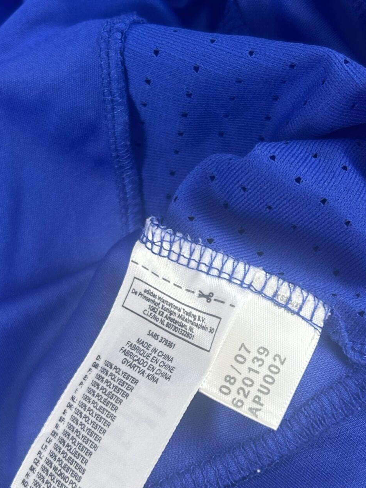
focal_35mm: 53
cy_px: 305
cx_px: 209
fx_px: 747
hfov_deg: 27.5
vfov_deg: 36.0
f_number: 1.5
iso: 64
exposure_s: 1/121
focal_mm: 5.7
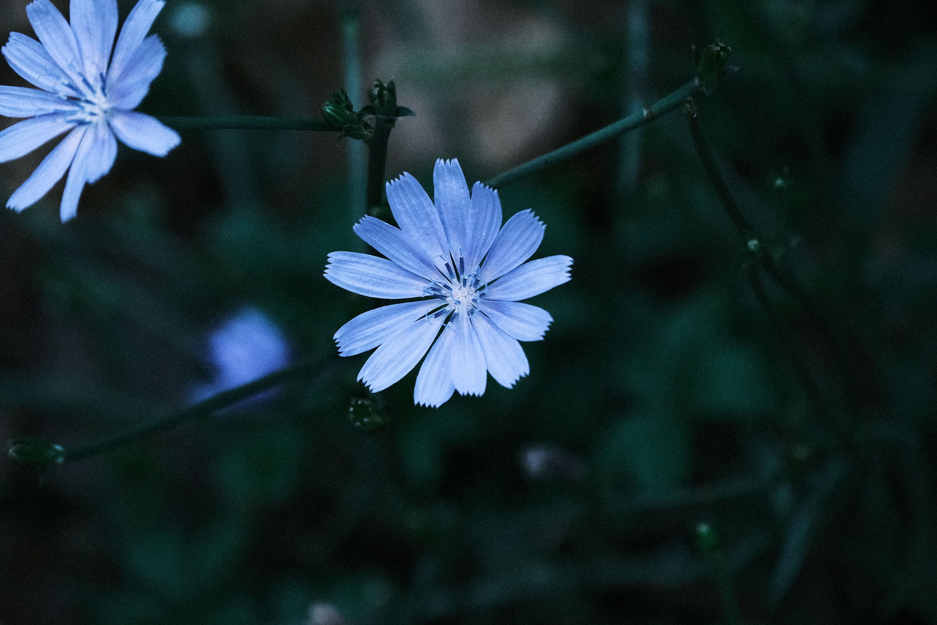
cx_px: 468
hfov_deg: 4.6
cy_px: 312
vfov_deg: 3.1
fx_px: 11712
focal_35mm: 450
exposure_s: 1/600
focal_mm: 300
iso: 6400
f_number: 5.6
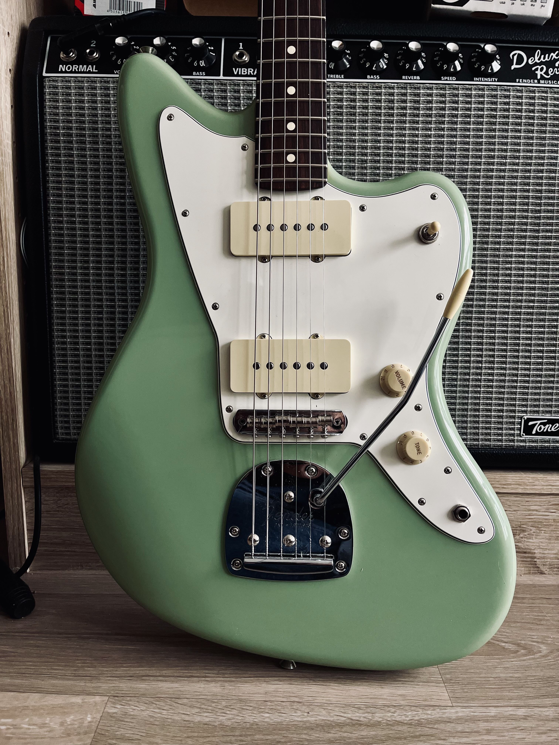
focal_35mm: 26
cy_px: 372
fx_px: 560
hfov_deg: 53.1
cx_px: 280
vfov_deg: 67.3
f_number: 1.6
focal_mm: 5.1
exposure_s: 1/100
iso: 125
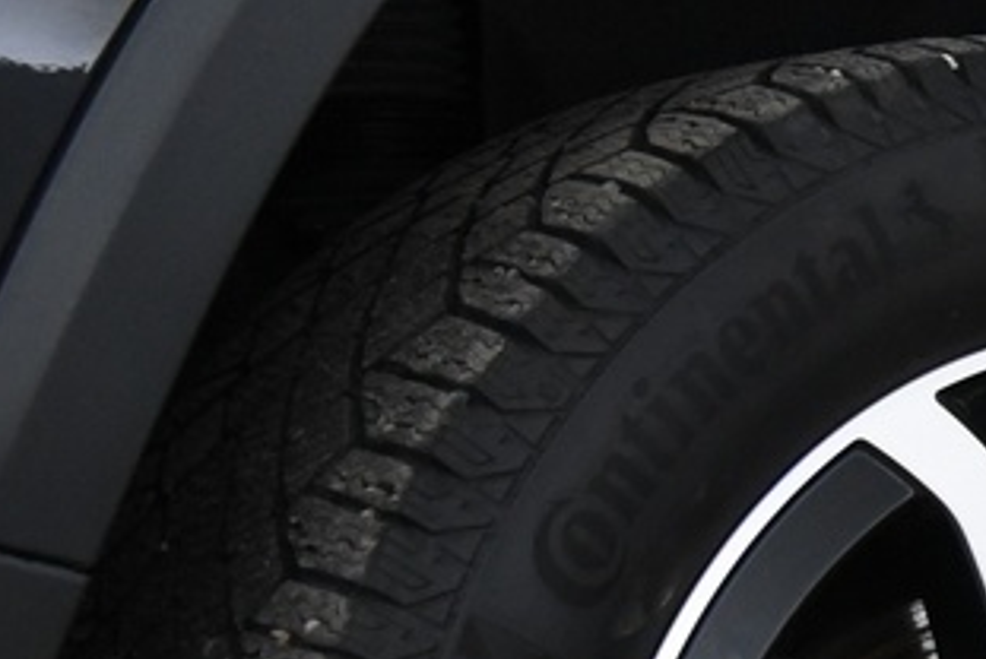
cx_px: 1966
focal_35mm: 182
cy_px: 998
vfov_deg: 7.4
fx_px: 4989
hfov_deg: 10.4
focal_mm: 35
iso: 4000
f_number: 5
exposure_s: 1/80
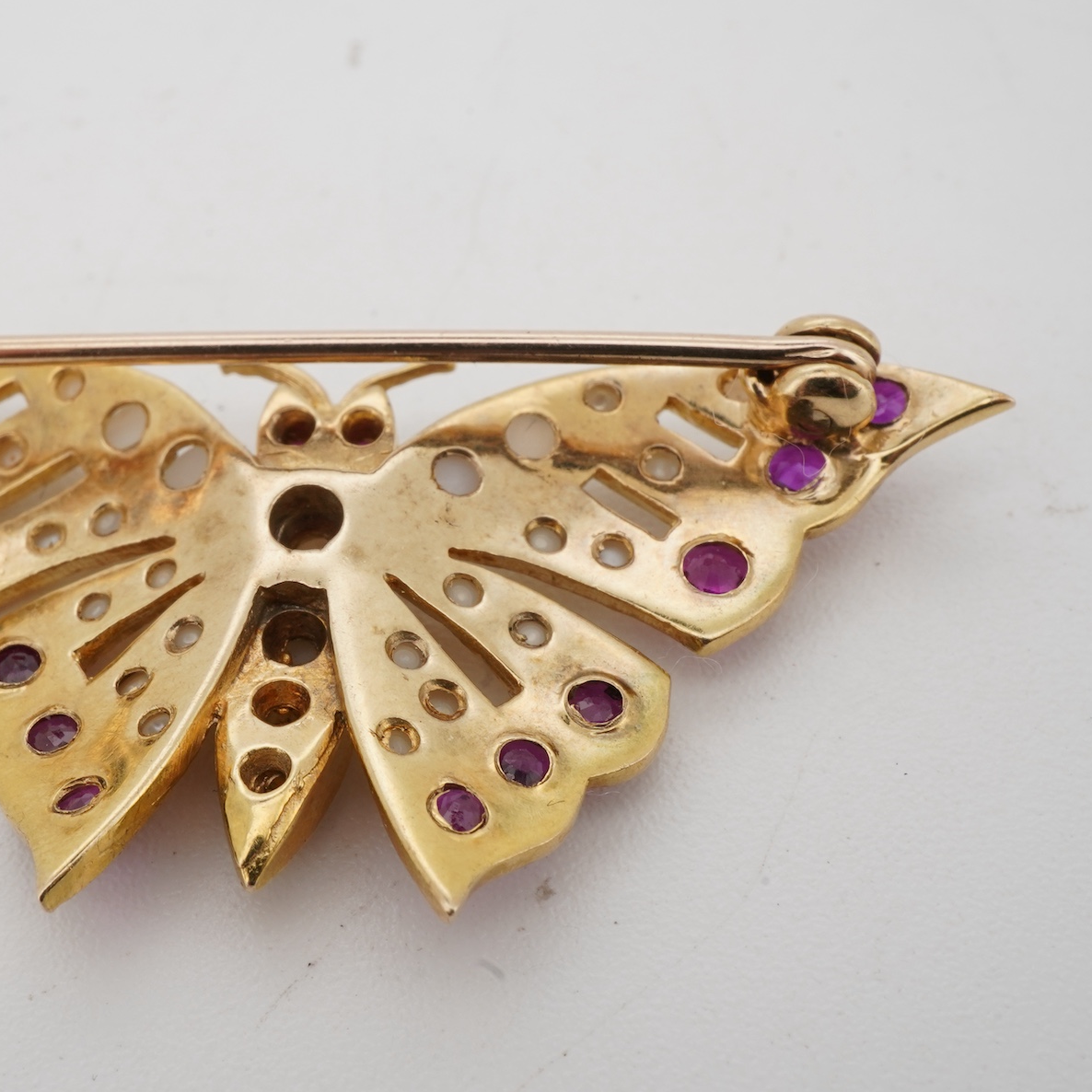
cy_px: 540
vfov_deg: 29.6
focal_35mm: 58
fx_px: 2070
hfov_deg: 29.2
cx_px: 320
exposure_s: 1/125
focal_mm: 30
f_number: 22
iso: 400
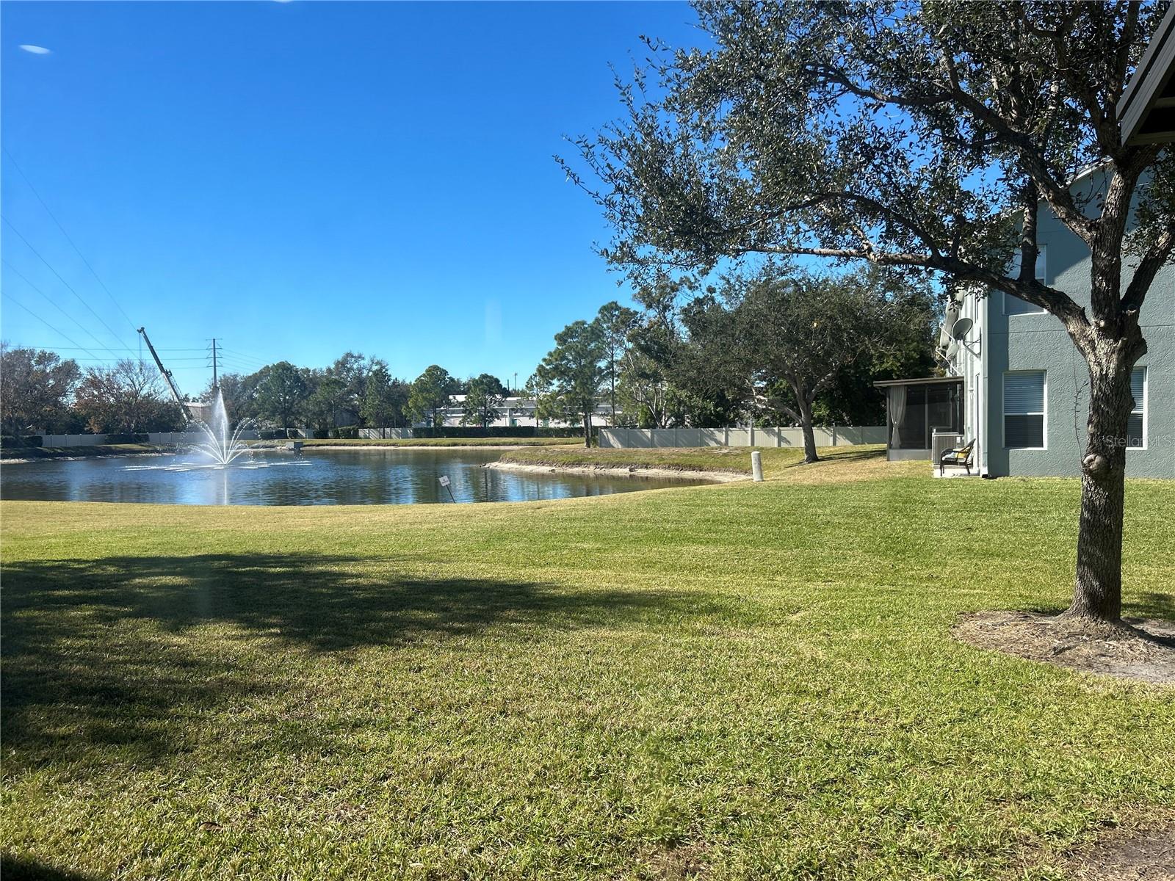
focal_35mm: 26
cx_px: 588
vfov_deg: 53.1
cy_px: 440
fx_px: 883
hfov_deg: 67.3
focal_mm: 5.7
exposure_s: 1/3077
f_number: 1.5
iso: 50
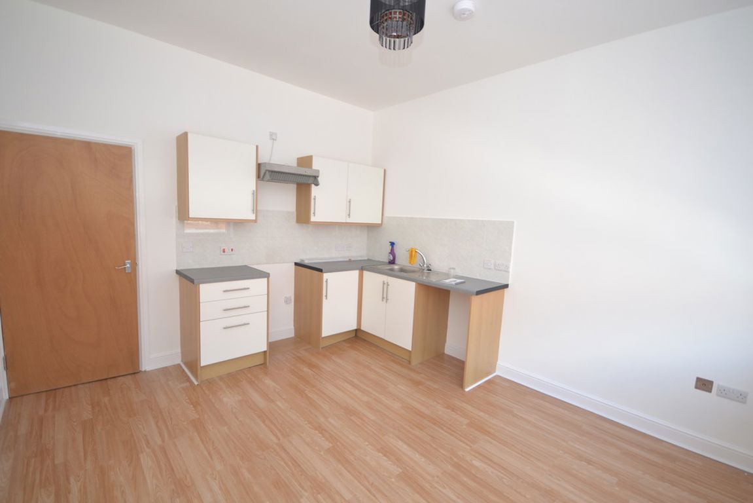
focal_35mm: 15
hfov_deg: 100.4
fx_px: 314
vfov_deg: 77.4
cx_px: 376
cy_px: 252
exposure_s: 1/80
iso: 400
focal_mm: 10
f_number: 4.5
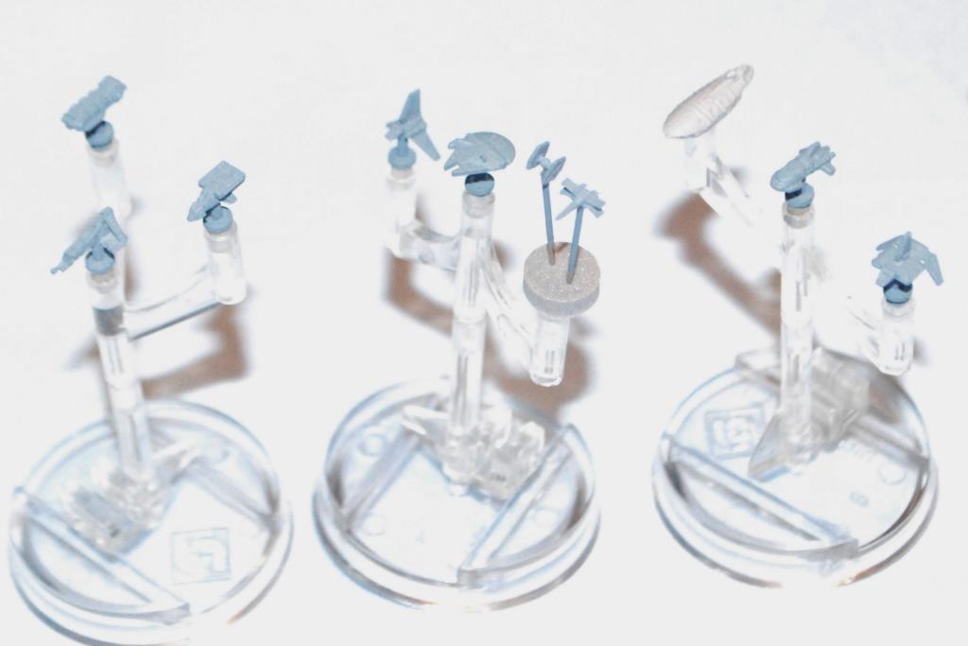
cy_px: 323
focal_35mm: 63
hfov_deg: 31.9
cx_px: 484
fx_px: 1694
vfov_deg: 21.6
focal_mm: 42
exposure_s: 1/80
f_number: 7.1
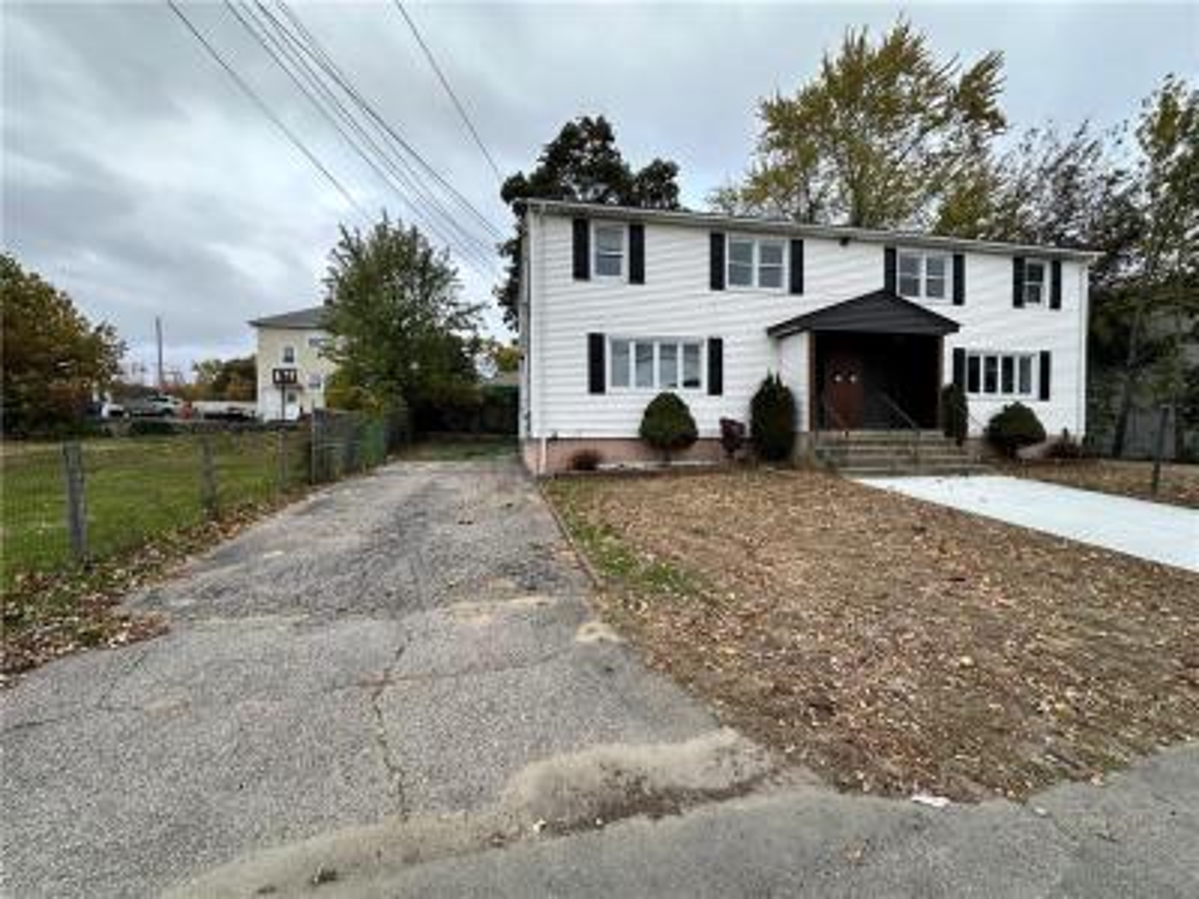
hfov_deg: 102.1
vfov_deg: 85.7
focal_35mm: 14
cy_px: 450
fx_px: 485
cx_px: 600
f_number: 2.2
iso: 40
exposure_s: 1/475
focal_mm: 2.22
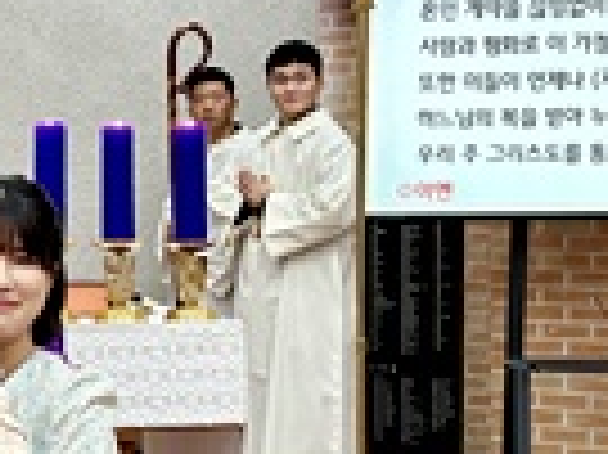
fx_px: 1246
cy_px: 175
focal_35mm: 71
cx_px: -207
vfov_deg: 20.7
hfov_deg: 23.8
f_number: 1.78
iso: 200
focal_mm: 6.86
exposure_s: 1/120
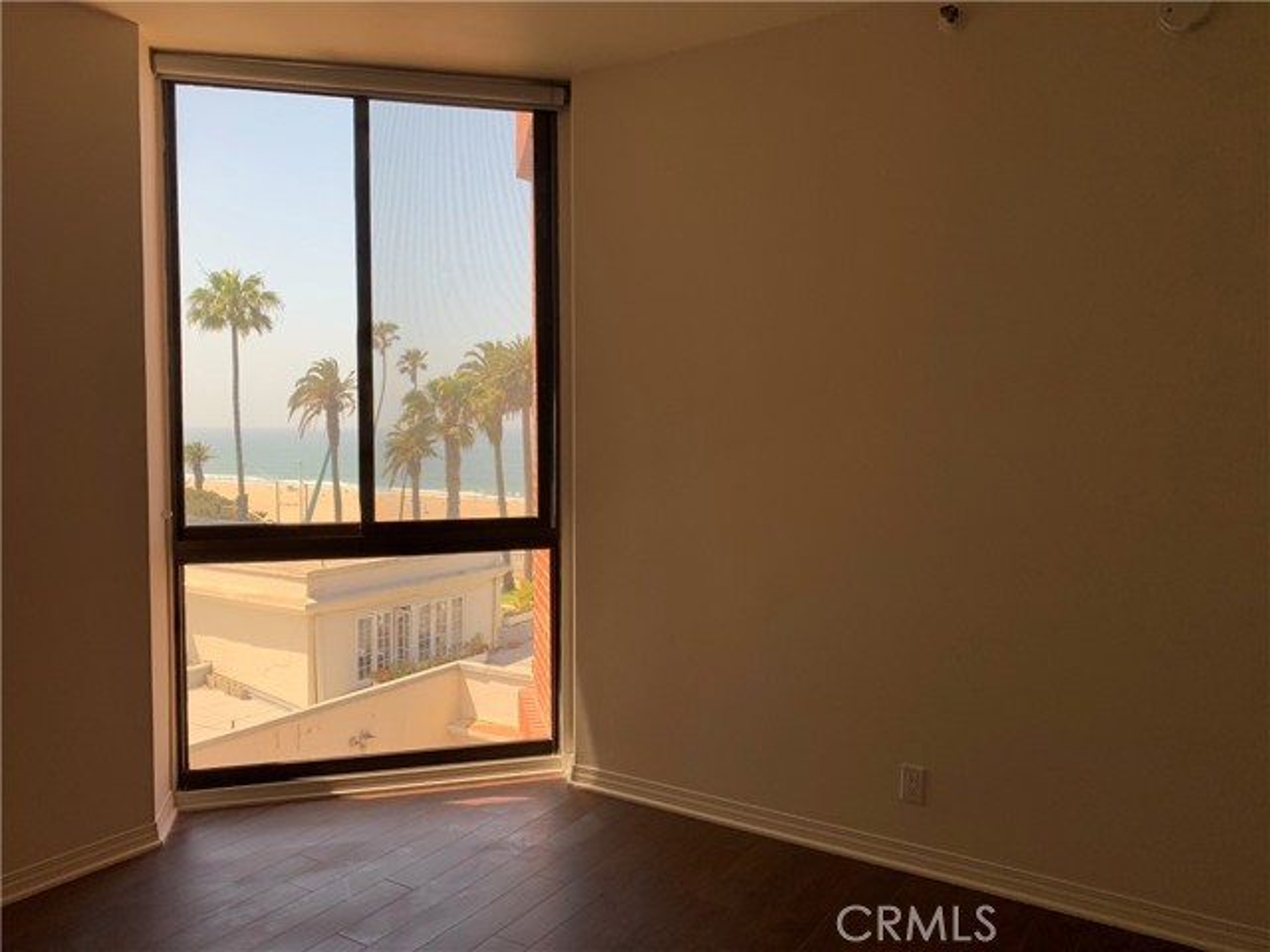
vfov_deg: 53.1
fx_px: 954
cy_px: 476
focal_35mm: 26
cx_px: 635
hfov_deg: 67.3
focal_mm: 4.25
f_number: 1.8
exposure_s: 1/248
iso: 25
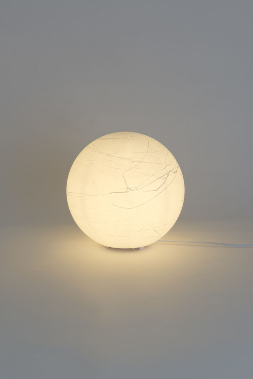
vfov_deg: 28.8
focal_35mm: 70
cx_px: 126
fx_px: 738
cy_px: 190
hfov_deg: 19.5
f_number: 14
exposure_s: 1/10
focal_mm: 70
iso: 200
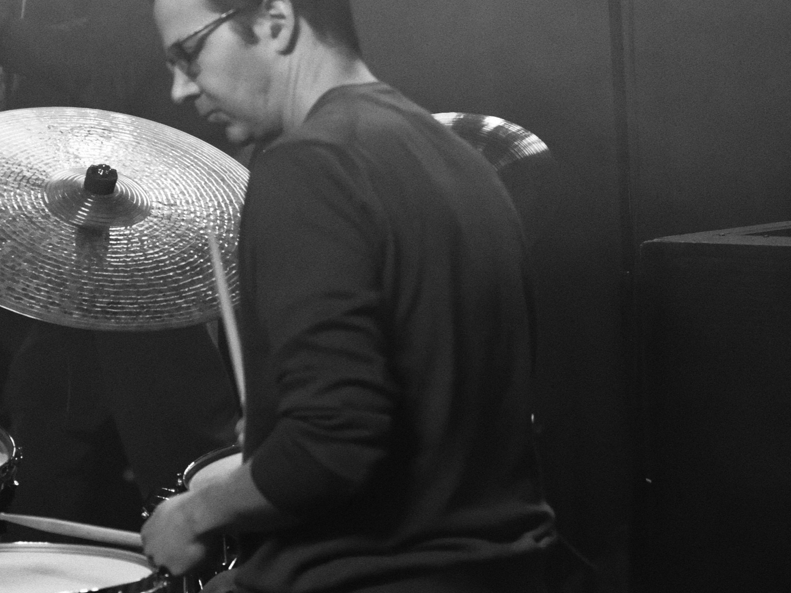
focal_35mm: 203
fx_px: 4636
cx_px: 224
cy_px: 281
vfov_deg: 7.3
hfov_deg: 9.7
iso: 1600
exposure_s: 1/100
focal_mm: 75
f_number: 2.8
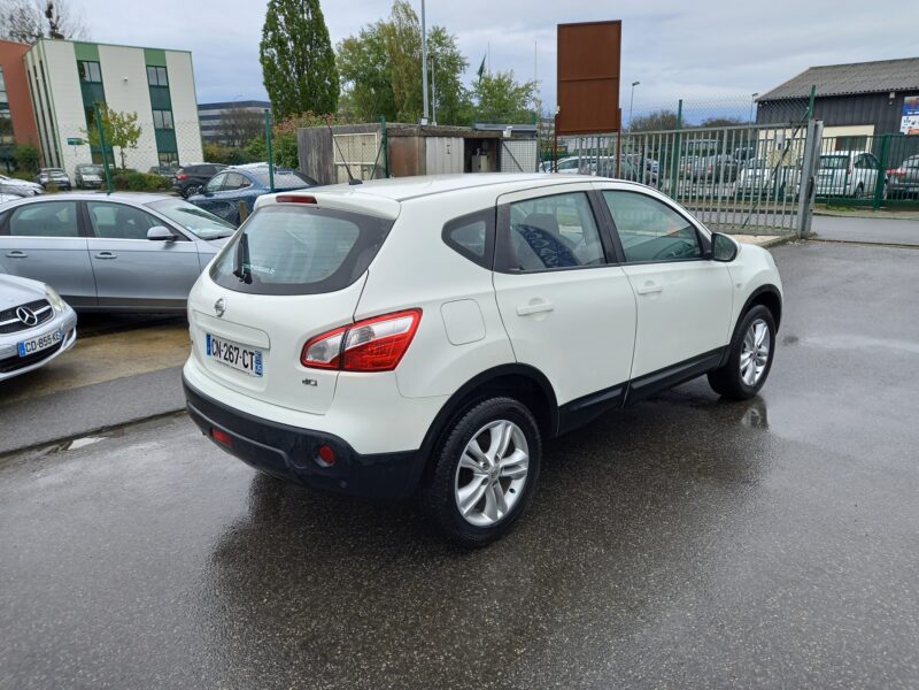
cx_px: 460
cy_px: 345
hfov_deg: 69.4
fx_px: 664
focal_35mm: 25
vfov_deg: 54.9
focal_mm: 4.6
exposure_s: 1/101
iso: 25
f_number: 2
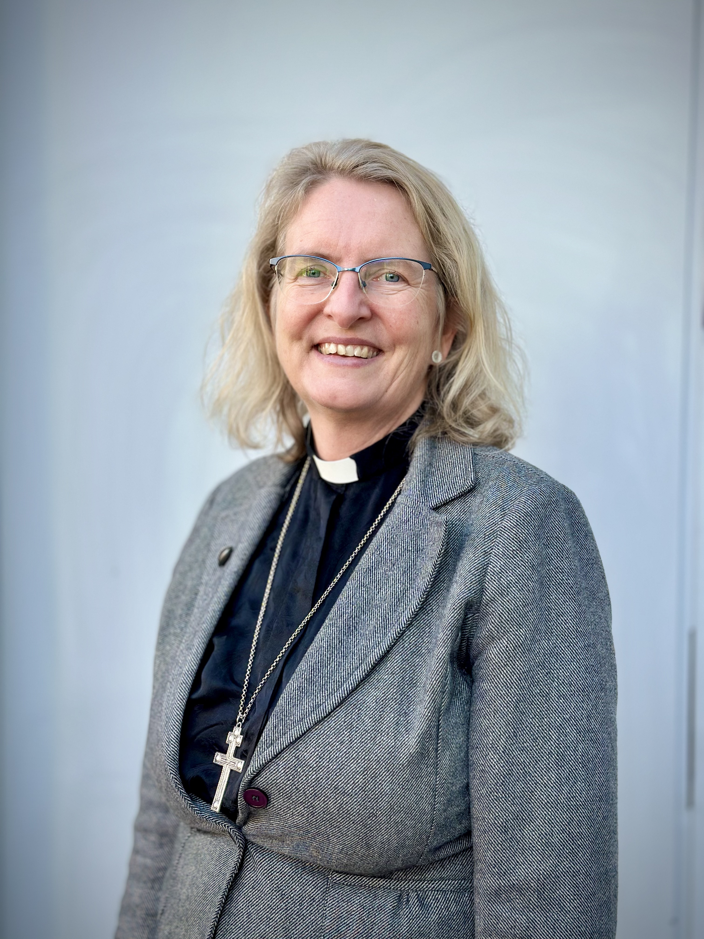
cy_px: 470
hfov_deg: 30.3
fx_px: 1302
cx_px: 352
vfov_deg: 39.7
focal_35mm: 48
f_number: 1.78
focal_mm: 6.86
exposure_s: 1/256
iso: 80
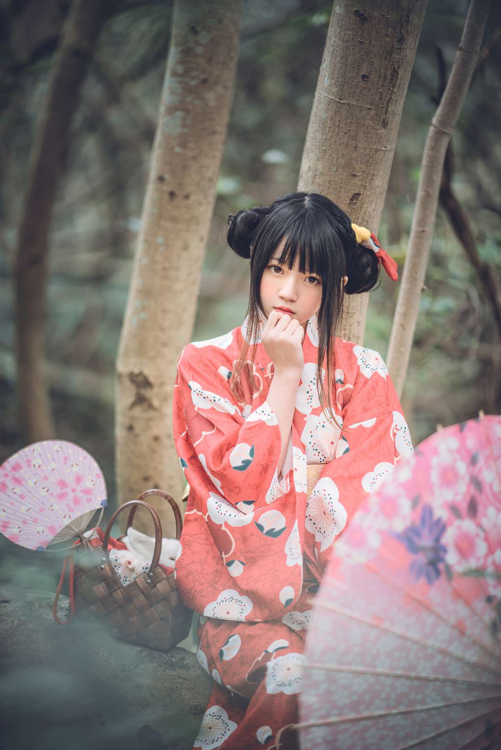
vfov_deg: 19.5
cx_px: 250
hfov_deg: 13.1
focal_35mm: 105
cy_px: 375
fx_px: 2190
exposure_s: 1/200
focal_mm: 105
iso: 100
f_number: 1.4
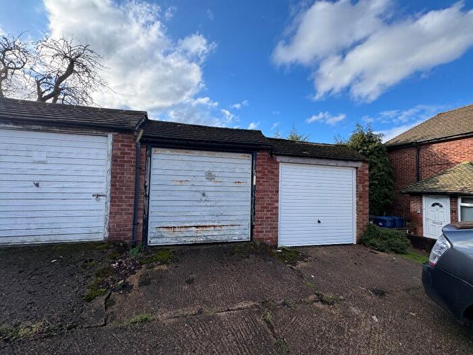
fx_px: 191
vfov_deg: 85.7
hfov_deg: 102.1
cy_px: 178
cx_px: 236
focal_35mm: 14
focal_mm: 2.22
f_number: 2.2
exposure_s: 1/921
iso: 50
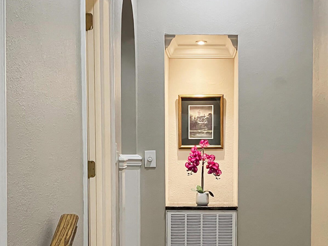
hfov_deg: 29.8
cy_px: 230
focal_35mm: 65
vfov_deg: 22.0
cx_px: 188
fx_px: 616
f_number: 1.8
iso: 200
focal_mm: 4.25
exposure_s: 1/60
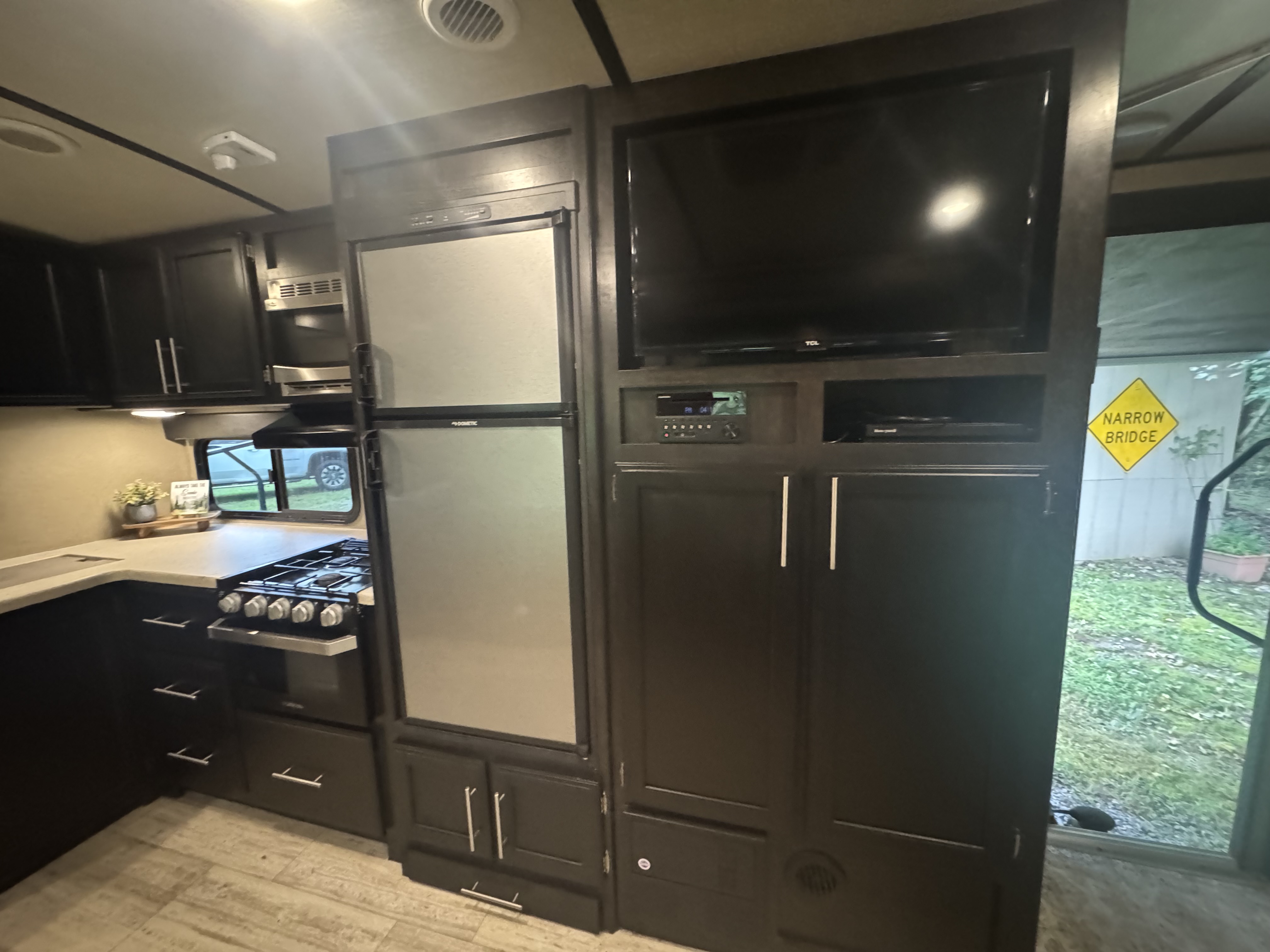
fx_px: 514
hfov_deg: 102.1
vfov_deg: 85.7
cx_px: 635
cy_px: 476
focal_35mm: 14
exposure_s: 1/40
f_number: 2.2
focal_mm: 2.22
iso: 1600
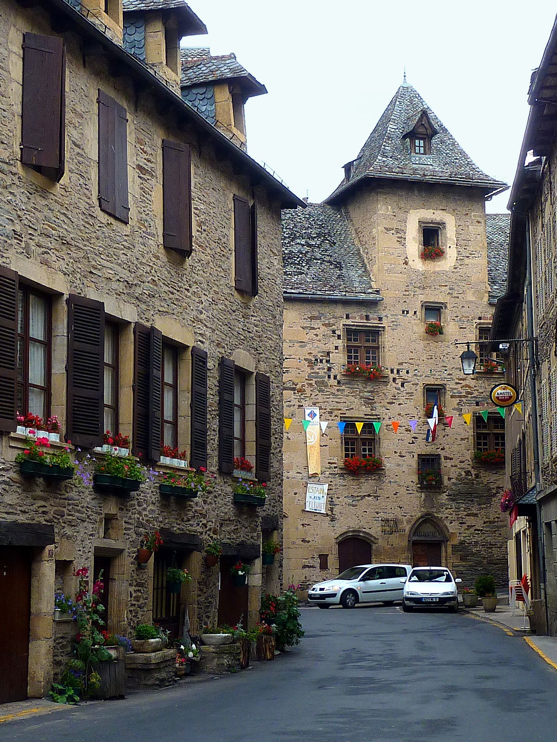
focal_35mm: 76
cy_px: 371
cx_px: 278
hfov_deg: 19.4
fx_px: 1631
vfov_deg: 25.7
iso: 80
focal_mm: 6.9
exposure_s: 1/50
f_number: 3.7
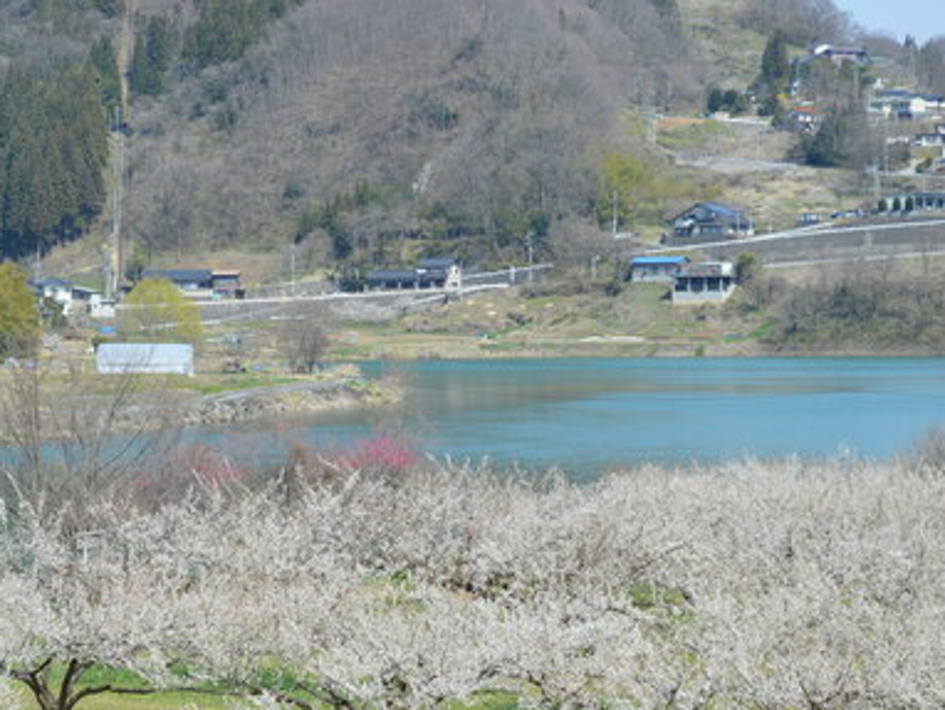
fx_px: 3353
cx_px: 339
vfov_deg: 12.1
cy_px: 463
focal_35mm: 123
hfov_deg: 16.0
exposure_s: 1/200
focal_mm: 55
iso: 100
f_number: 7.1
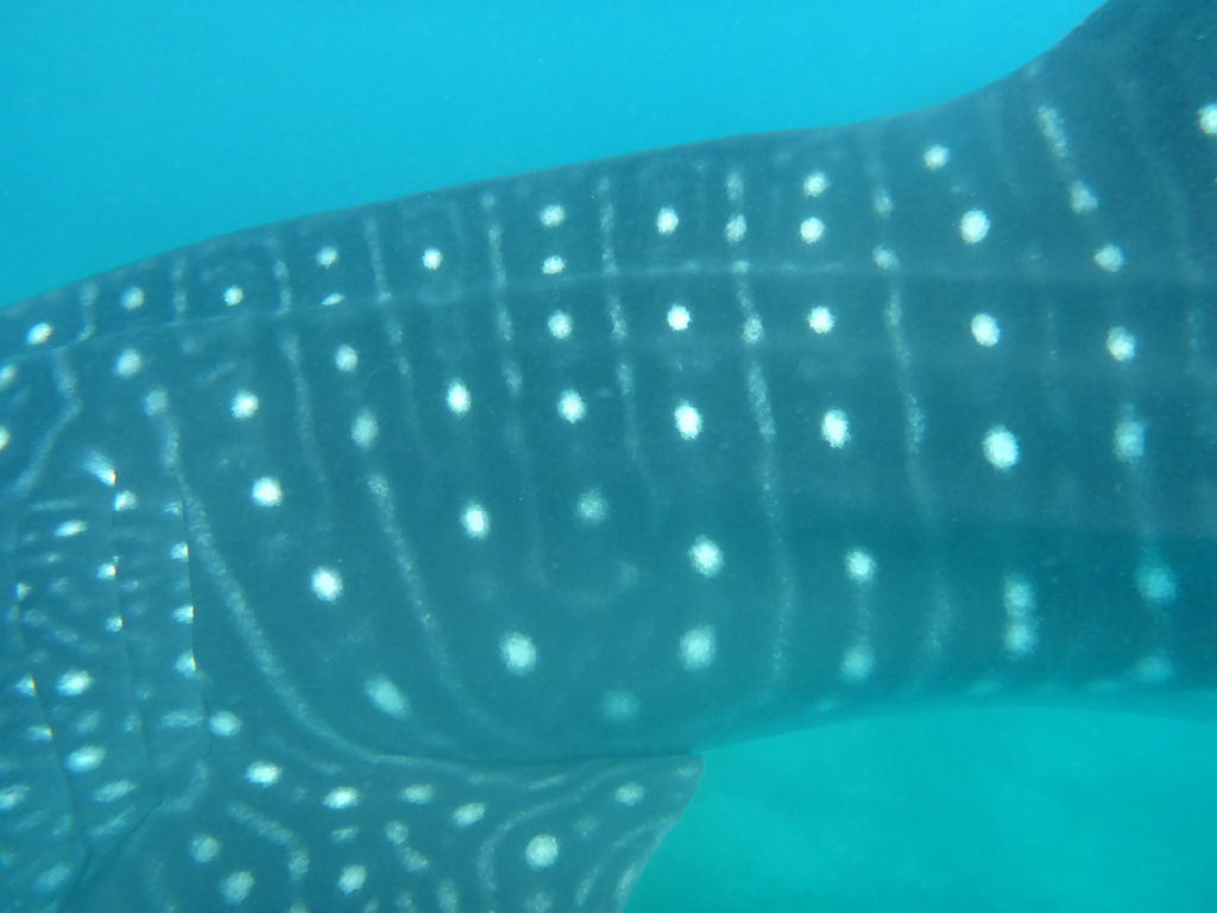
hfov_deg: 63.4
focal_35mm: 28
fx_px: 984
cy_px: 456
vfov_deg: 49.7
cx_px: 608
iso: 320
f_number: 3.3
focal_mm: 4.9
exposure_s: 1/500
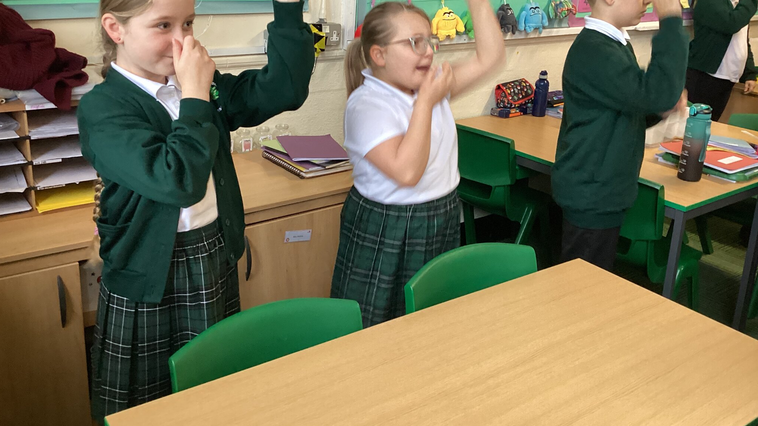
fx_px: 683
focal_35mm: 34
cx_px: 378
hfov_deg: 58.0
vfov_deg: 34.5
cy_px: 159
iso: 160
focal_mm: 3.3
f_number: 2.4
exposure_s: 1/50
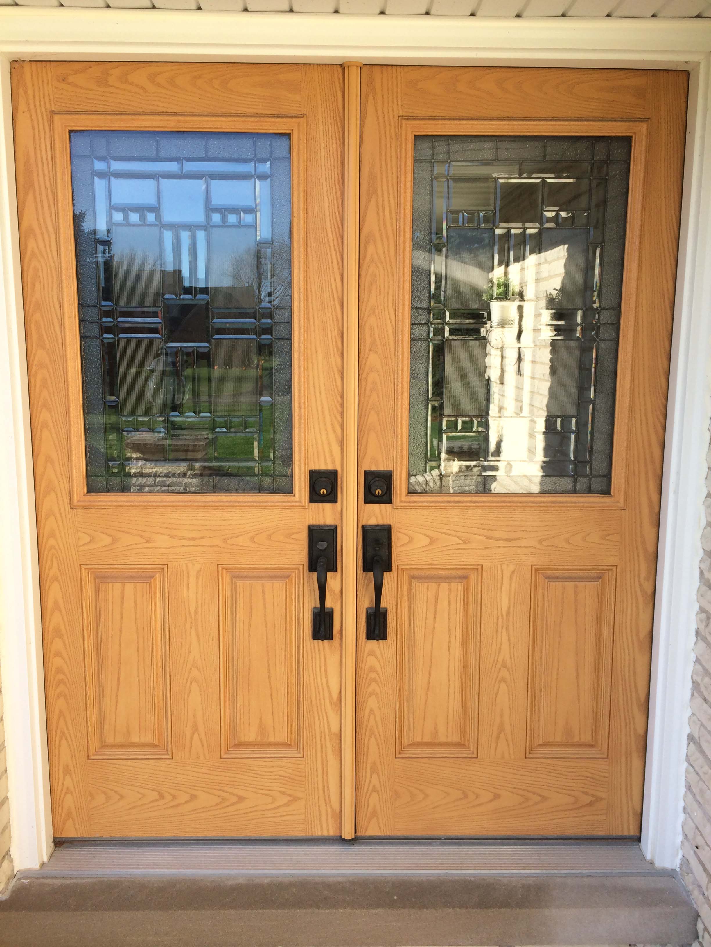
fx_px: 794
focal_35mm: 29
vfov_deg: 61.7
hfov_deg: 48.2
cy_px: 474
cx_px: 356
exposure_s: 1/471
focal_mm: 4.15
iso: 32
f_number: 2.2
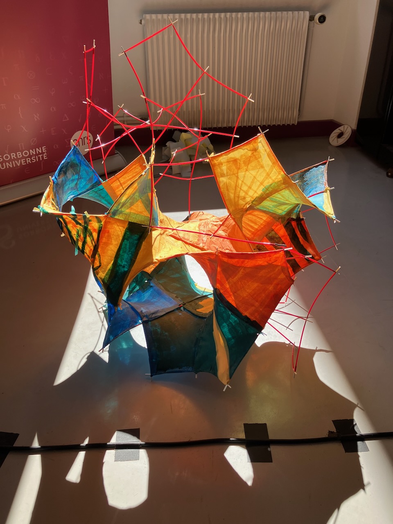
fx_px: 424
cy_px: 262
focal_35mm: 28
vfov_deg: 63.4
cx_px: 196
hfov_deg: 49.7
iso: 32
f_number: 1.8
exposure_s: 1/694
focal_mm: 3.99
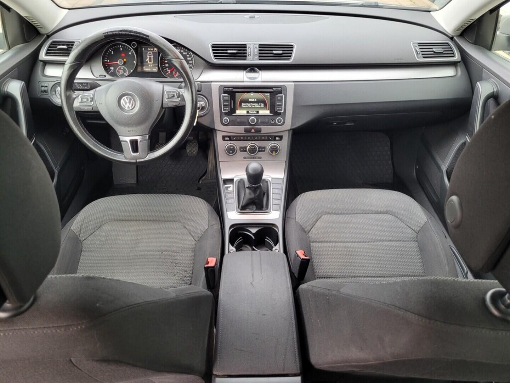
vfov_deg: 53.1
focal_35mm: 26
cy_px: 192
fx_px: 383
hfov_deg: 67.3
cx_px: 255
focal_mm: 5.4
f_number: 1.8
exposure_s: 1/50
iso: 200
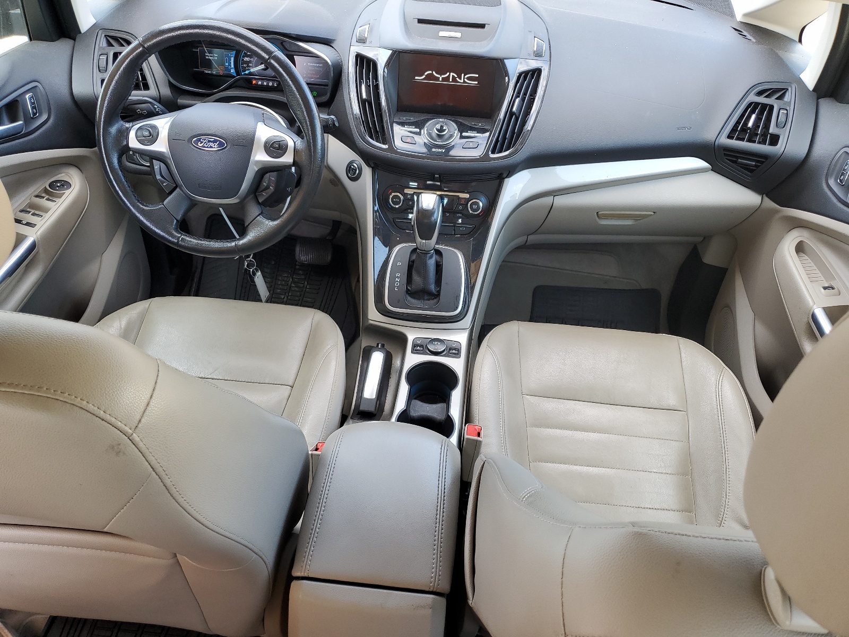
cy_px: 318
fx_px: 638
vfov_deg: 53.1
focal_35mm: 26
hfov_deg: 67.3
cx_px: 424
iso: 52
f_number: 1.5
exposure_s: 1/120
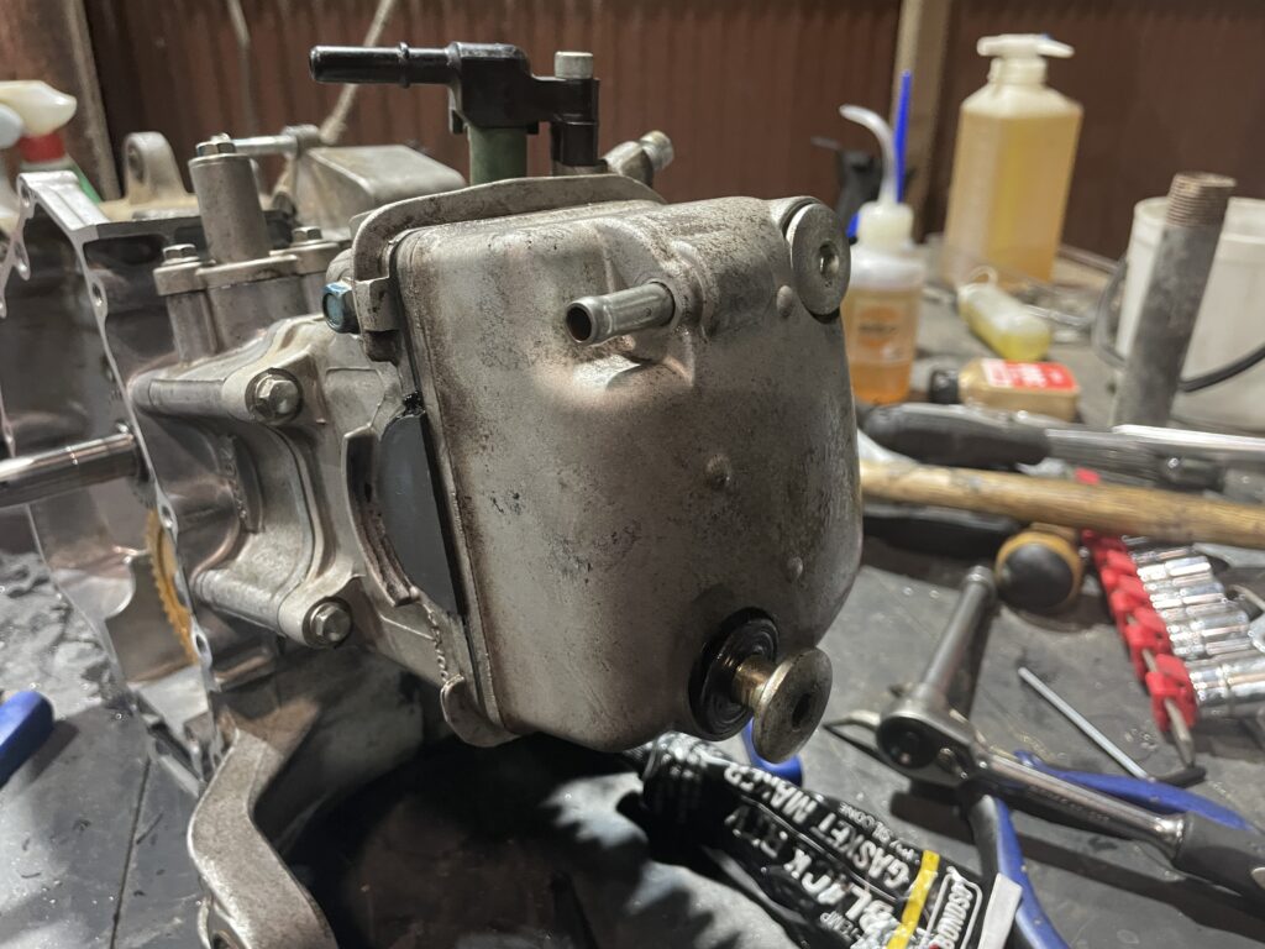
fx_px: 950
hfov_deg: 67.3
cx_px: 632
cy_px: 474
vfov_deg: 53.1
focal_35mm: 26
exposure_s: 1/50
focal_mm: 4.2
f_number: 1.6
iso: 320
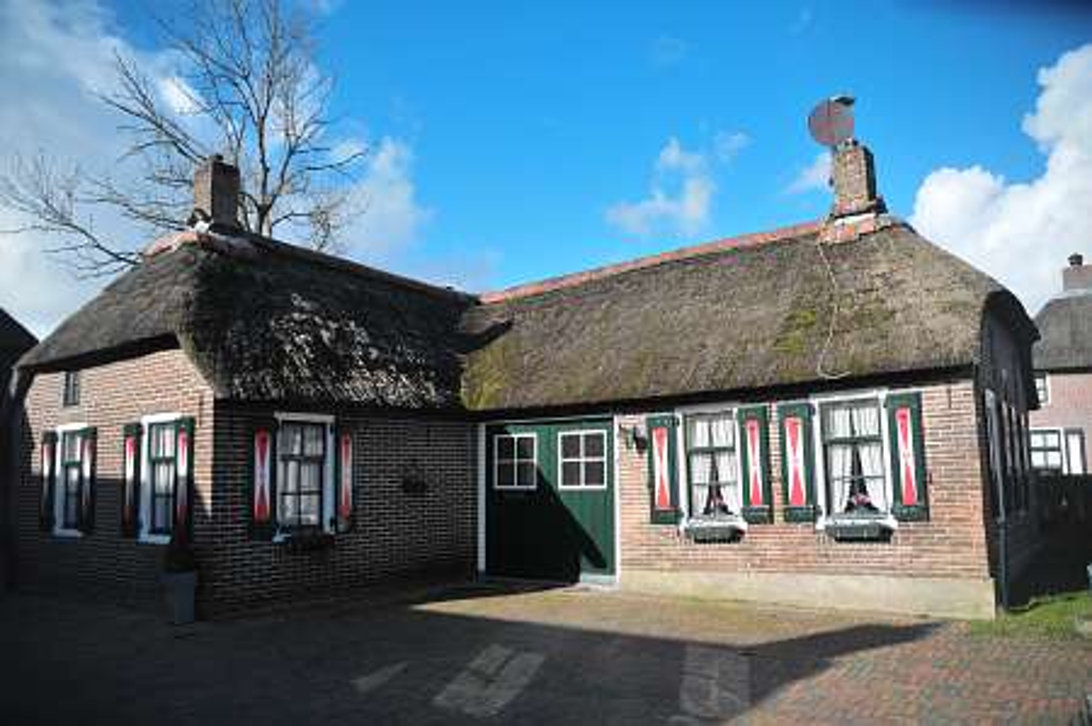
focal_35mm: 27
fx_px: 818
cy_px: 363
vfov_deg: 47.8
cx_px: 546
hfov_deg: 67.4
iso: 320
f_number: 3.5
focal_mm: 18
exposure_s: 1/2000
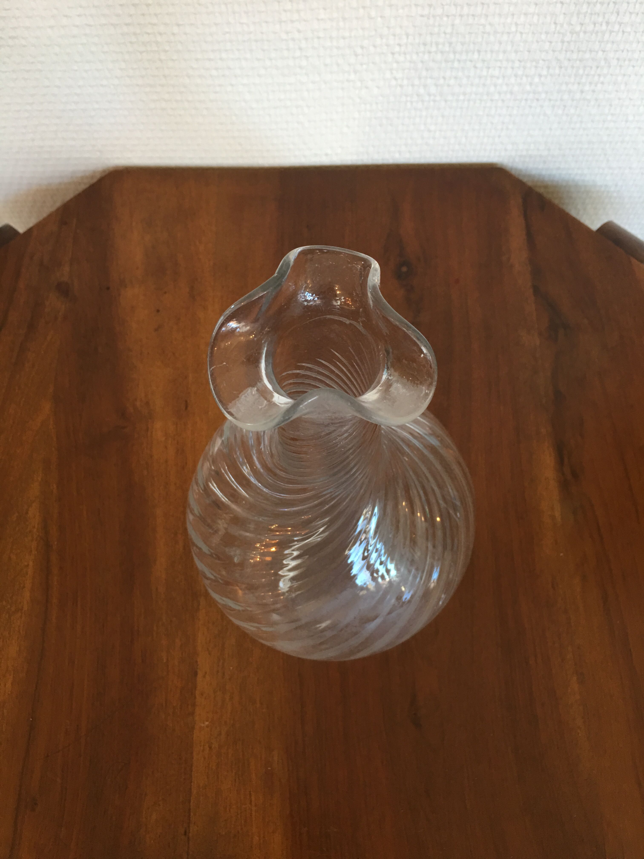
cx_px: 322
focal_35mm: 29
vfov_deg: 61.7
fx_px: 719
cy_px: 430
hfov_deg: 48.2
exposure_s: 1/17
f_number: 2.2
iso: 40
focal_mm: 4.15
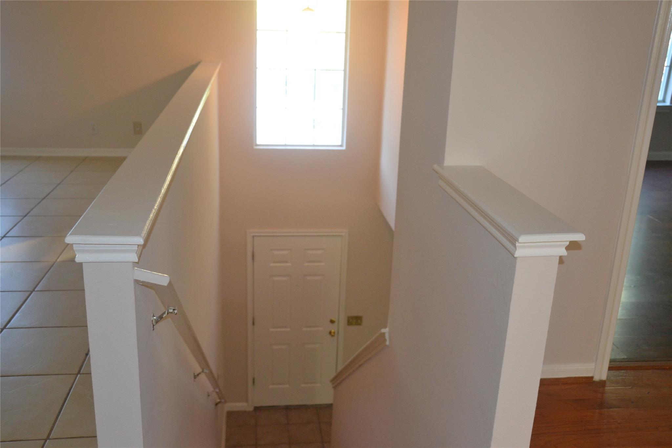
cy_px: 224
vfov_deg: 36.9
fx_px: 672
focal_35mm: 36
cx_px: 336
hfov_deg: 53.1
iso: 1100
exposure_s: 1/60
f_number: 3.8
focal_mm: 24
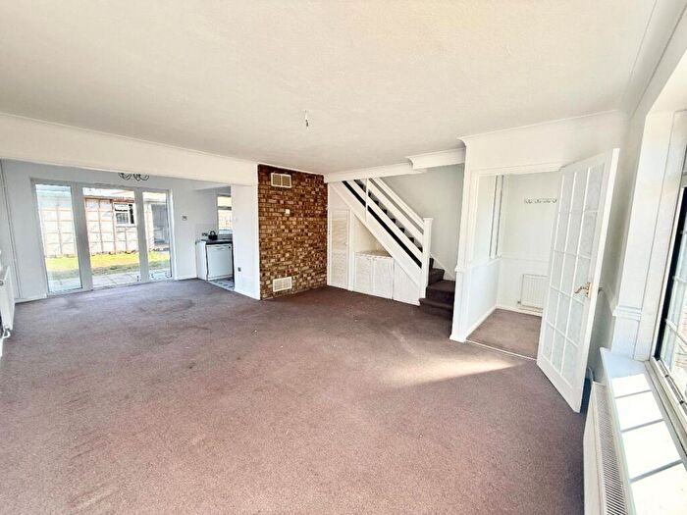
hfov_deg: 102.1
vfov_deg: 85.7
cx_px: 344
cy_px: 258
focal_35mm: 14
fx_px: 278
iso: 40
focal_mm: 2.22
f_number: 2.2
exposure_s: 1/99
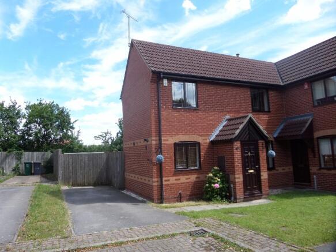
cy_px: 126
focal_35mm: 24
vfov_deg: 56.8
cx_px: 168
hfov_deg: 71.6
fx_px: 233
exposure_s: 1/350
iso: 80
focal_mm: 4
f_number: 3.2
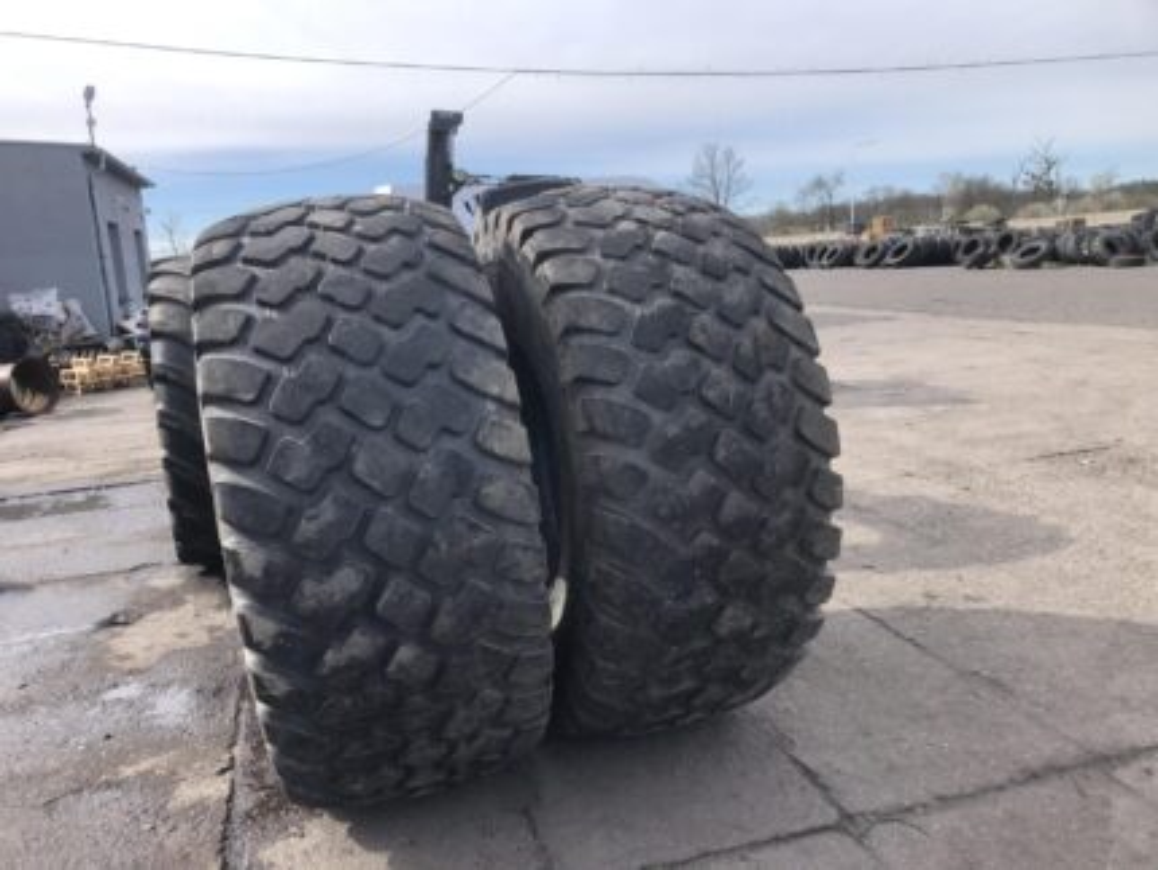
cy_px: 435
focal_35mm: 28
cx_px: 579
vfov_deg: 49.8
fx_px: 937
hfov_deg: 63.4
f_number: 1.8
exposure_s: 1/1130
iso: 20
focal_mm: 3.99
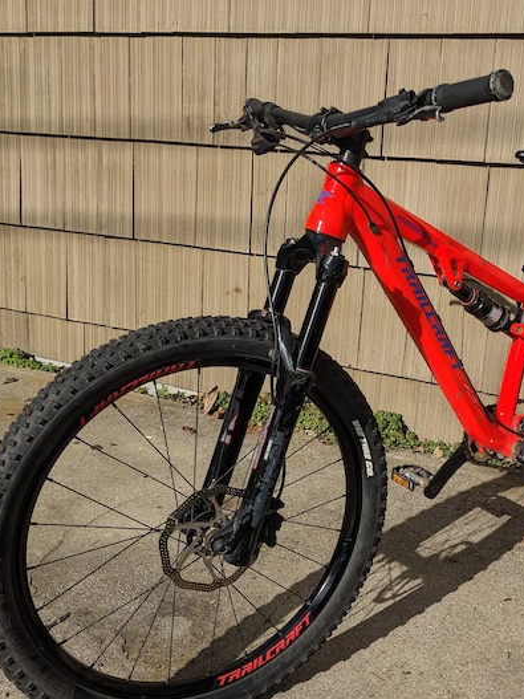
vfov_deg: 45.8
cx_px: 367
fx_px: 828
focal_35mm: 41
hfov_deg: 34.6
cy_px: 350
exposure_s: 1/7812
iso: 49
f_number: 1.73
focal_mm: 4.38
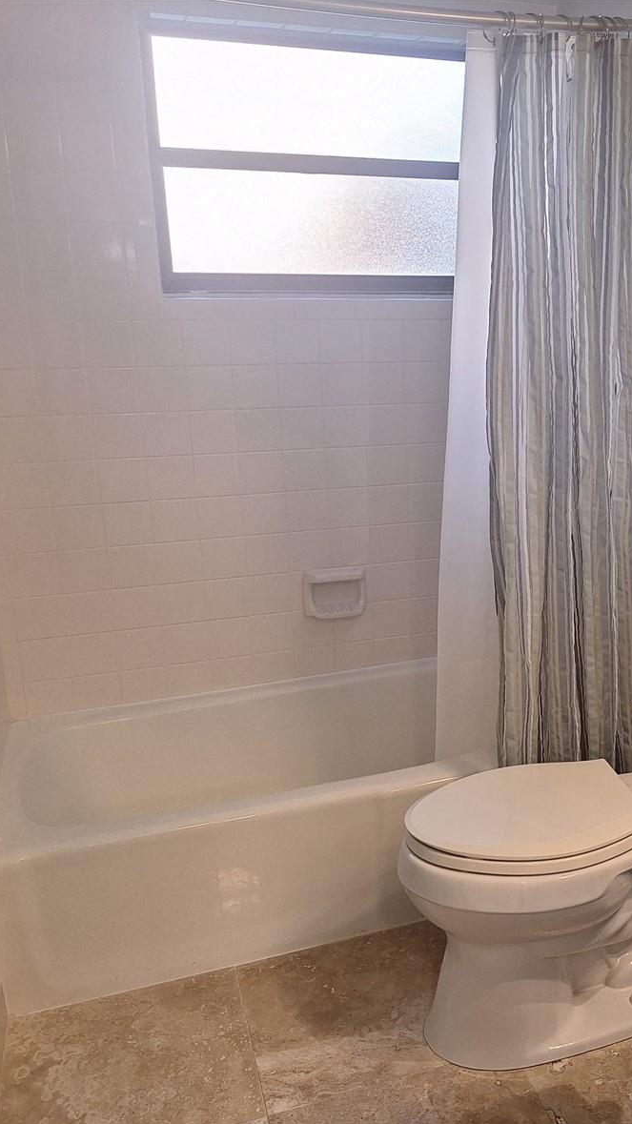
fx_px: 1013
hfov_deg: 33.0
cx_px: 560
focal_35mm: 34
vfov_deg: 58.0
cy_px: 570
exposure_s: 1/40
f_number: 1.8
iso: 64
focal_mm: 5.54
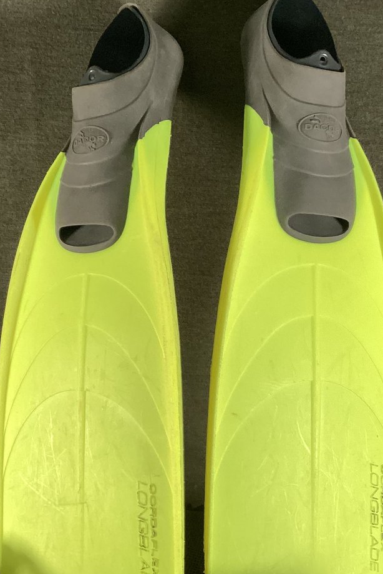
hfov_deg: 25.5
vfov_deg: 37.5
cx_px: 173
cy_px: 312
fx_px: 845
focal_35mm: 53
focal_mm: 3.3
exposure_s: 1/120
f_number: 2.4
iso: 64
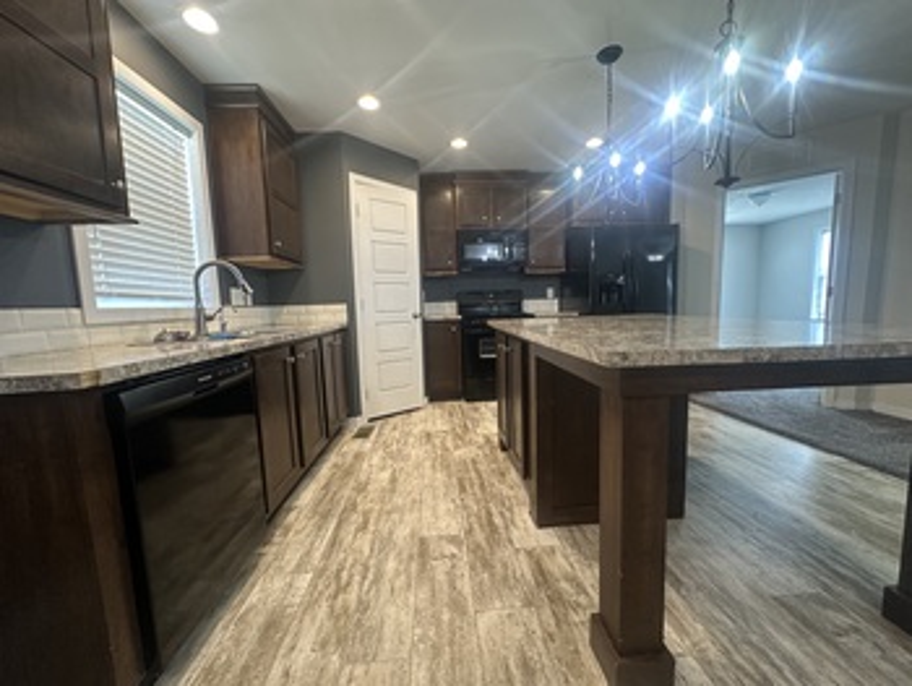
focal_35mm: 14
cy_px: 343
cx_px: 456
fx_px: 369
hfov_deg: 102.0
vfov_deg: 85.7
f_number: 2.2
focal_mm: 2.22
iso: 200
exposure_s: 1/60
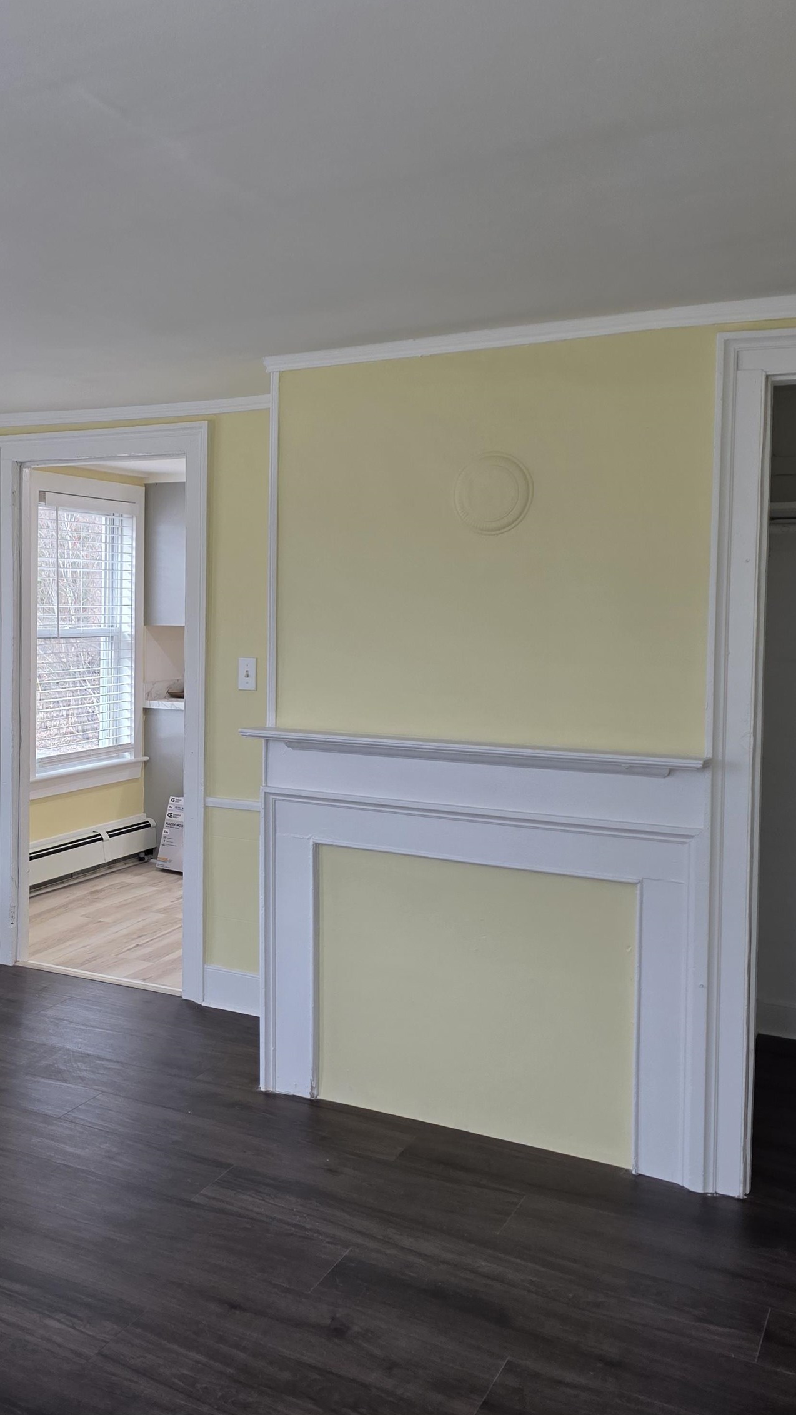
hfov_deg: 33.7
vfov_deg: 58.0
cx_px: 169
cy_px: 697
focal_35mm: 34
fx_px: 1275
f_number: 1.7
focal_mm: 6.3
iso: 100
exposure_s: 1/120
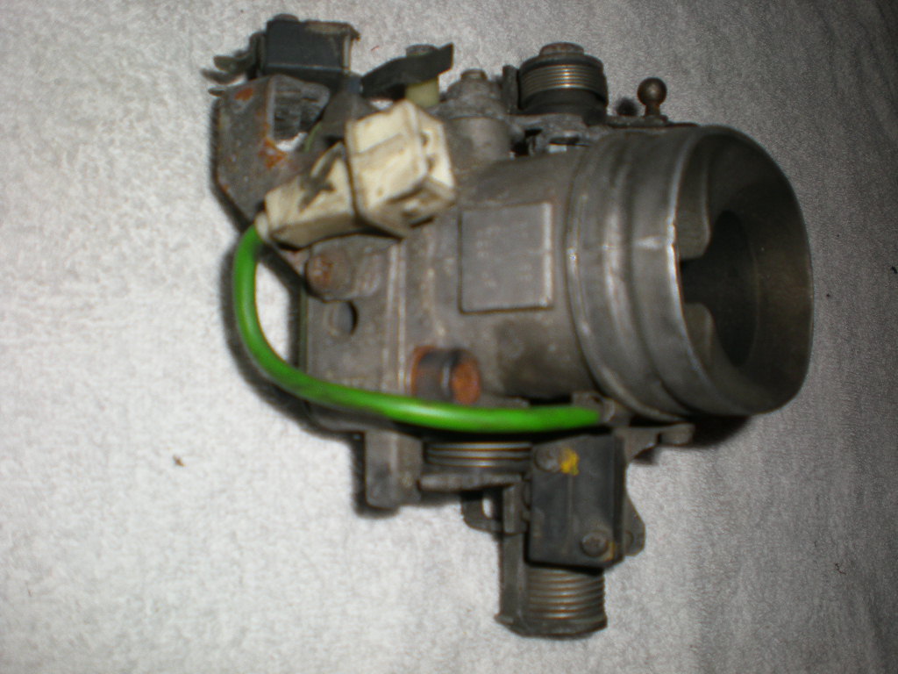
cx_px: 449
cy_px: 337
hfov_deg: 49.0
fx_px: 986
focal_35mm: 38
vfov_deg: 37.7
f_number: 3.1
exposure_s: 1/60
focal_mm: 6.3
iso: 50
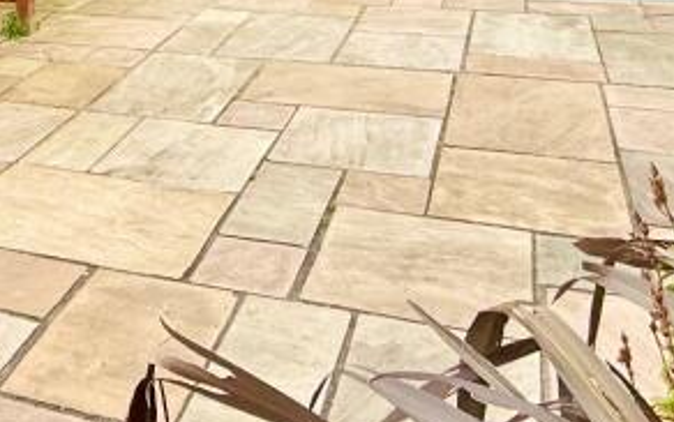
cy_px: -302
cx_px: 108
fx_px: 956
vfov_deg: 19.6
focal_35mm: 52
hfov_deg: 37.1
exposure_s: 1/522
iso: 50
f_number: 2.2
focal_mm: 2.22
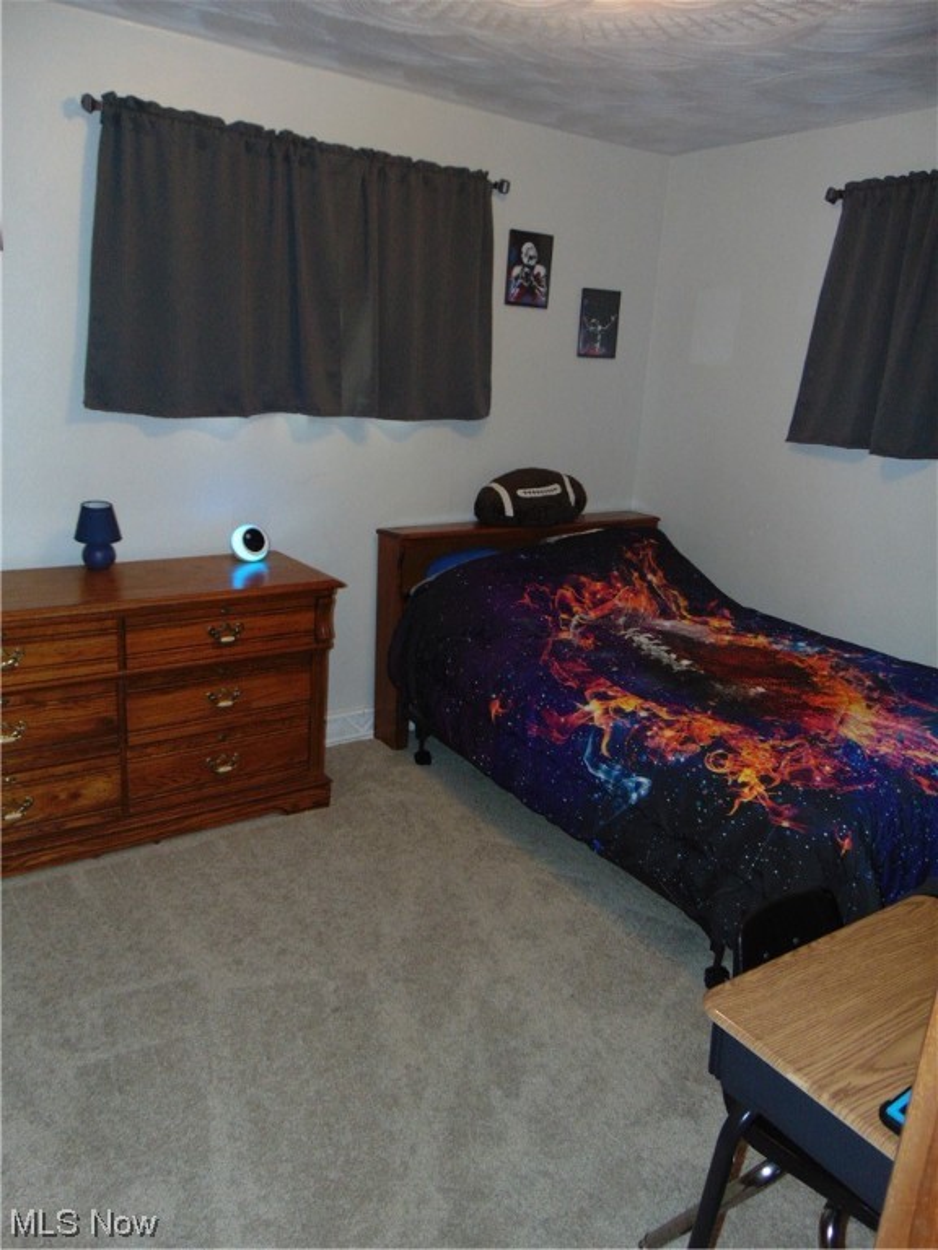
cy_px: 625
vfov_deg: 69.4
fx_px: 903
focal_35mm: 25
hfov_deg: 54.9
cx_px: 469
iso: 200
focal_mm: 4.5
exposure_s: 1/30
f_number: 3
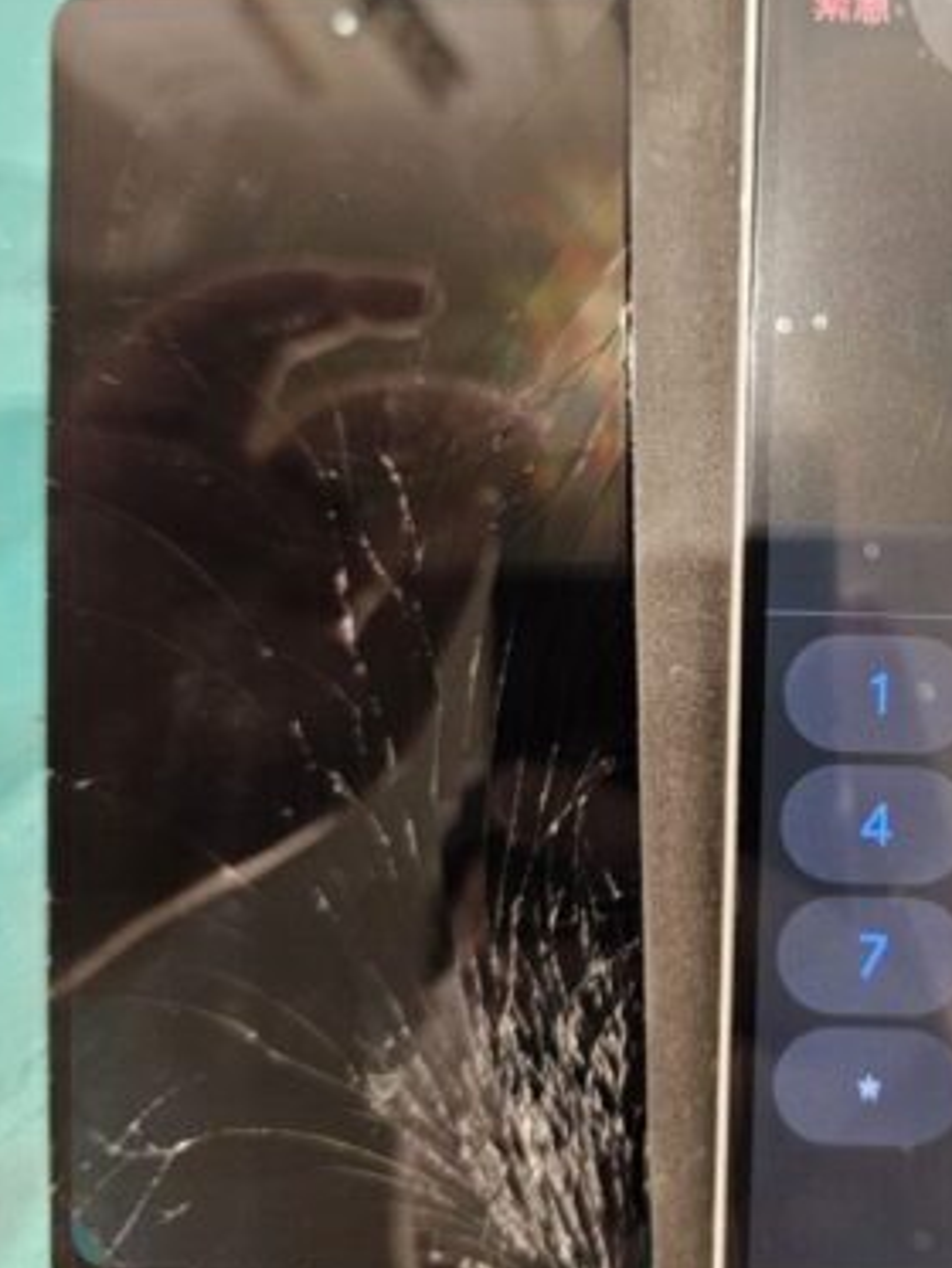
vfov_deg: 50.1
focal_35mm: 37
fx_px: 1356
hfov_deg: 37.4
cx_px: 755
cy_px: 615
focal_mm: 6.3
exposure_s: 1/200
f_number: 1.7
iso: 500
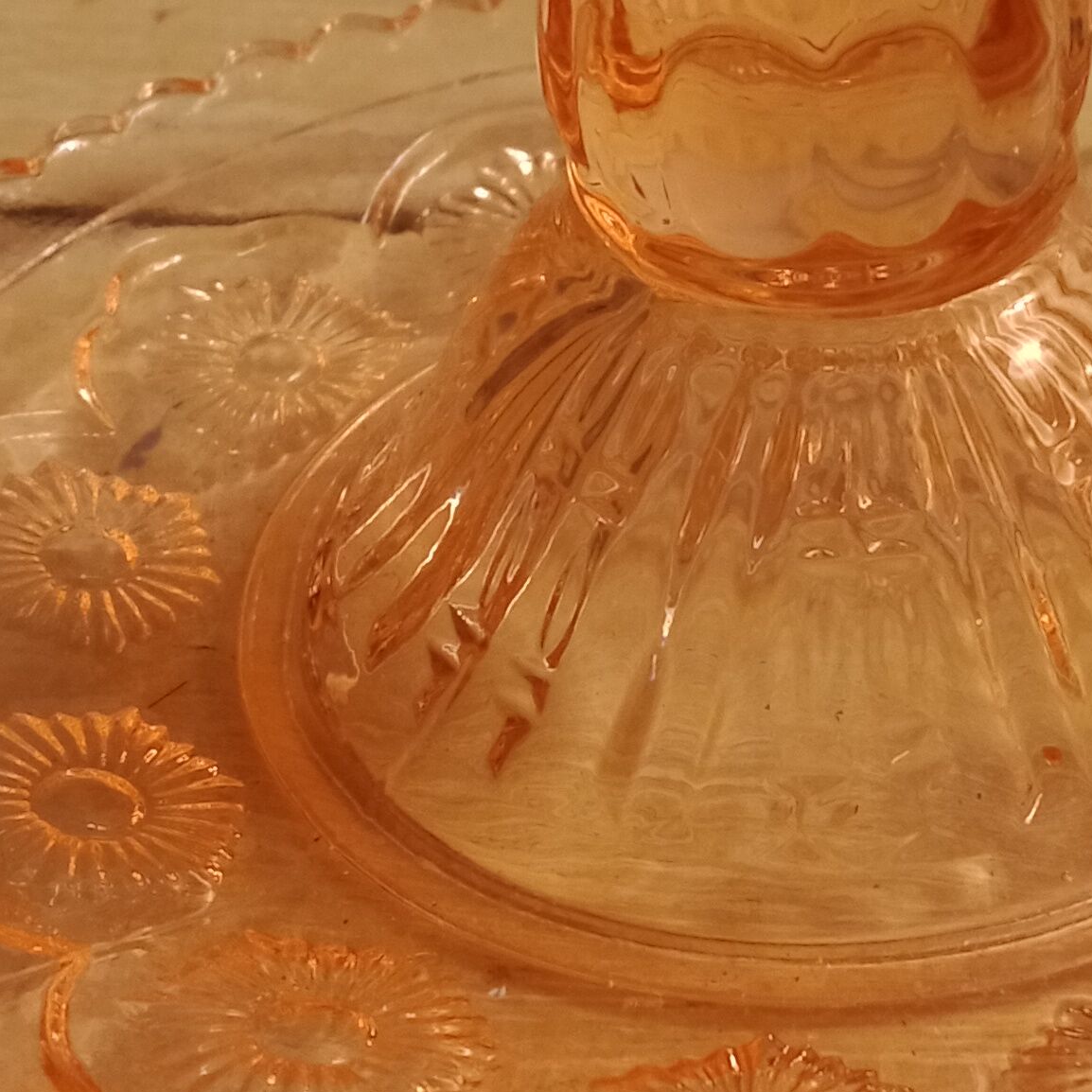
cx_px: 900
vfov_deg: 20.2
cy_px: 530
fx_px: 3069
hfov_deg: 19.9
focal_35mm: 86
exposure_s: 1/33.3
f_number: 2
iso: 350
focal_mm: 3.54
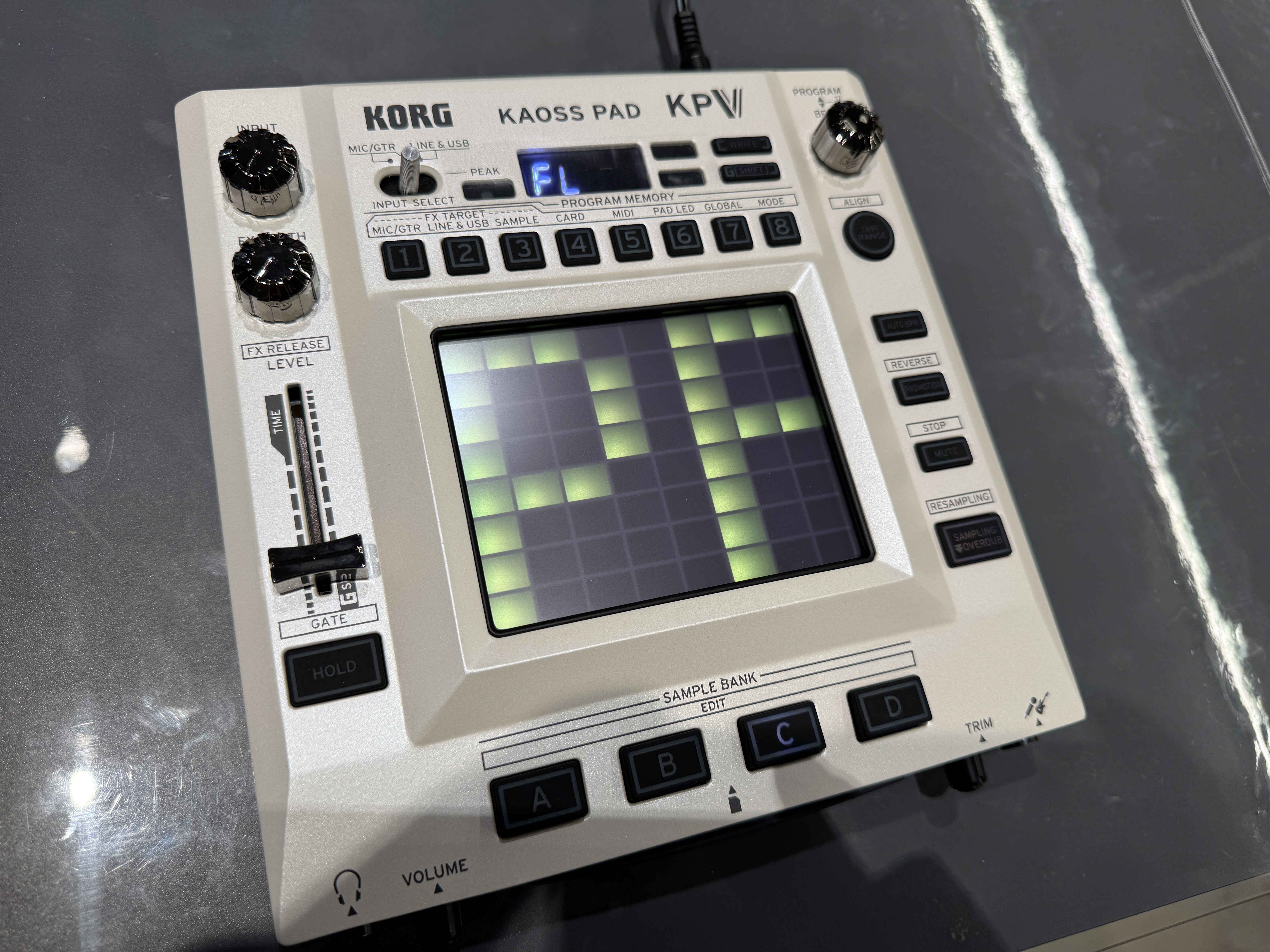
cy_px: 476
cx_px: 635
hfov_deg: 71.6
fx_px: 881
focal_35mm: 24
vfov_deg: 56.8
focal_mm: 6.76
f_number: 1.78
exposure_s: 1/192
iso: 64
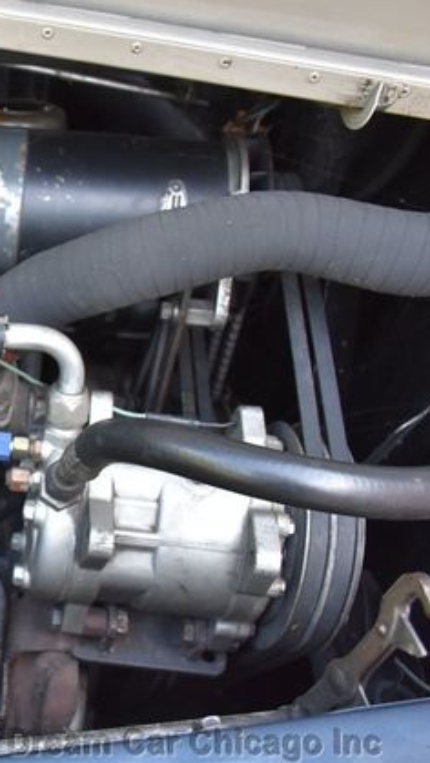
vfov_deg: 42.9
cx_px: -142
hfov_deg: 22.2
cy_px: 388
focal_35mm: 48
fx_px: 972
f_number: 5
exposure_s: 1/100
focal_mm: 20
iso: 800
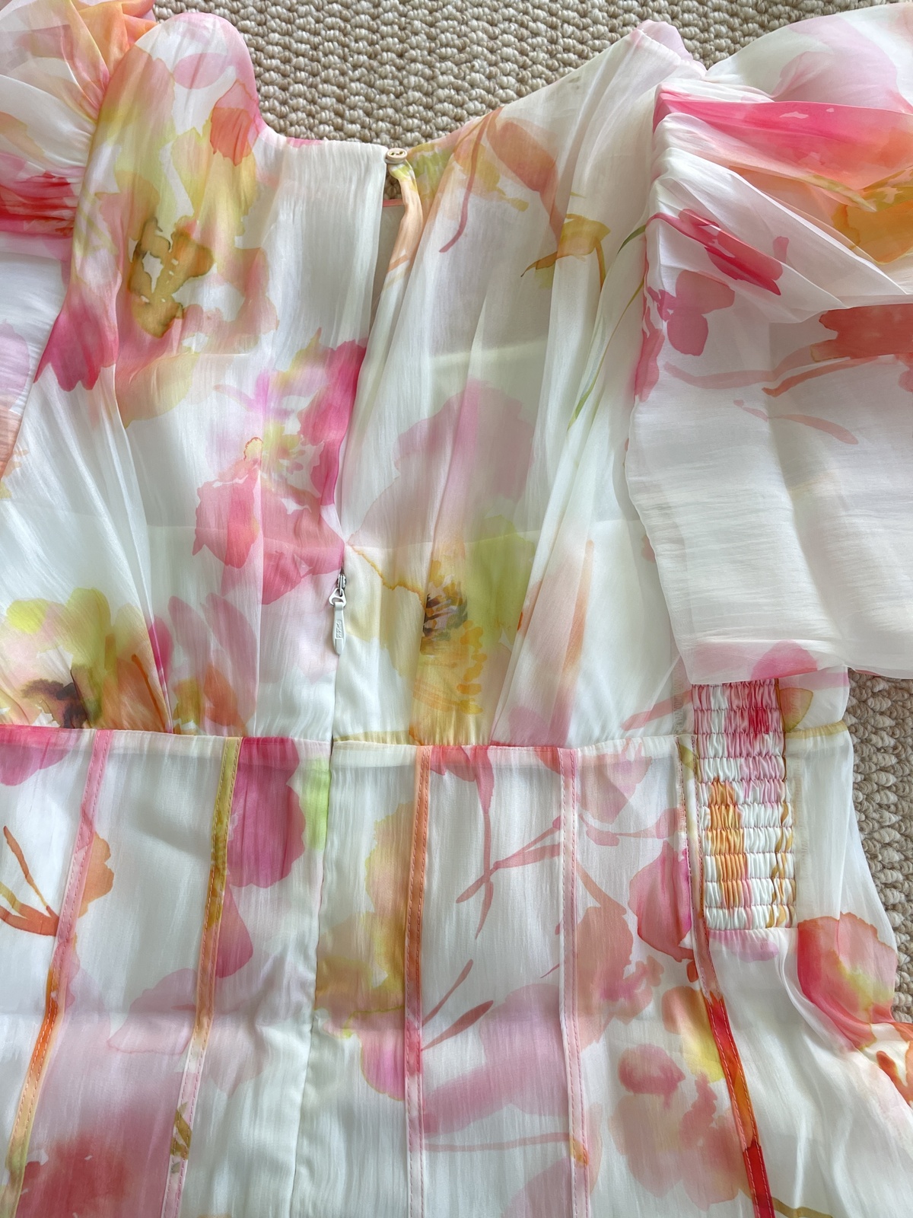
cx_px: 456
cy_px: 609
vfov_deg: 69.4
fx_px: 879
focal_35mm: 25
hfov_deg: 54.9
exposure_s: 1/121
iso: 80
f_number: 1.6
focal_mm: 5.1
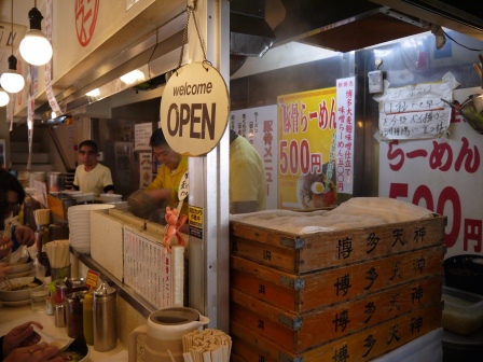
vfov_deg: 49.7
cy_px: 181
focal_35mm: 28
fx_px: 391
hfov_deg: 63.4
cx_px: 242
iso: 160
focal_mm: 14
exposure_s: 1/60
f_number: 3.5
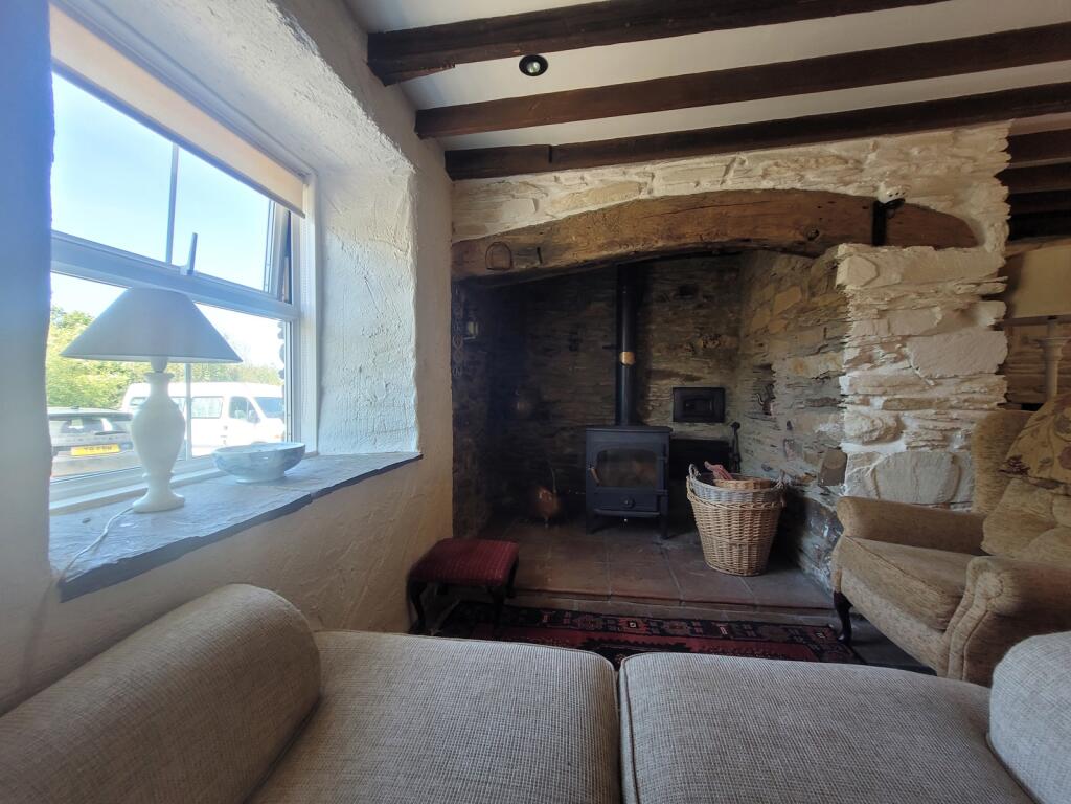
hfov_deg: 106.2
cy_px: 402
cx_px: 536
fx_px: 402
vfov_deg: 89.9
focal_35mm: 13
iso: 64
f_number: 2.2
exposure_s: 1/50
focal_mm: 1.74
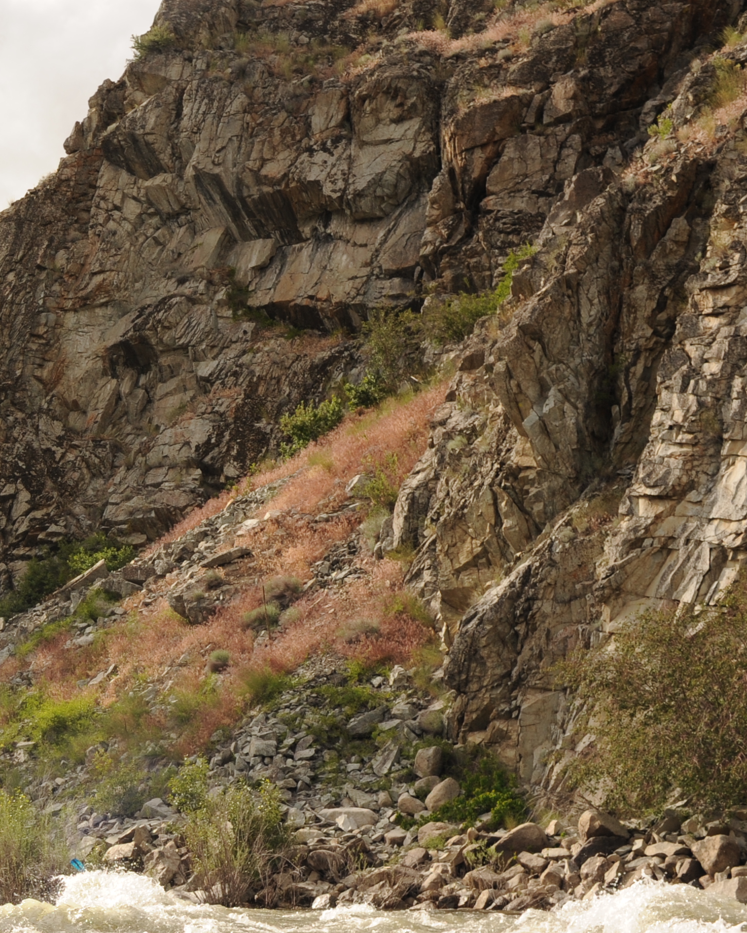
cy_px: 565
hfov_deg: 18.7
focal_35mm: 77
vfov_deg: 24.7
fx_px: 2127
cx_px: -194
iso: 320
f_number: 10
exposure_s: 1/400
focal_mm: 35
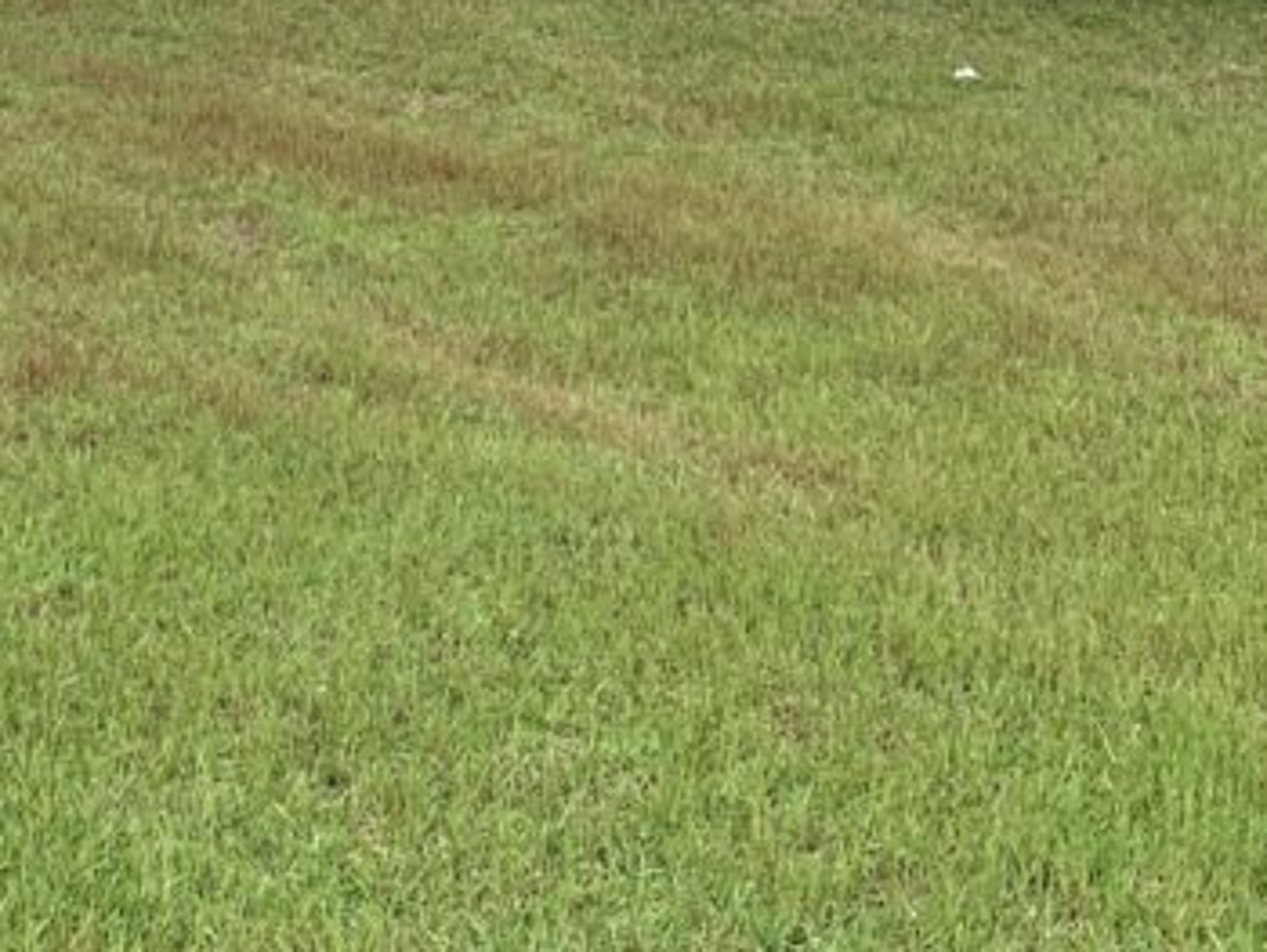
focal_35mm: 95
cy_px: -438
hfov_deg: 20.4
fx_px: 3480
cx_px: 275
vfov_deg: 14.6
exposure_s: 1/1513
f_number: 1.8
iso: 25
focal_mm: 4.25
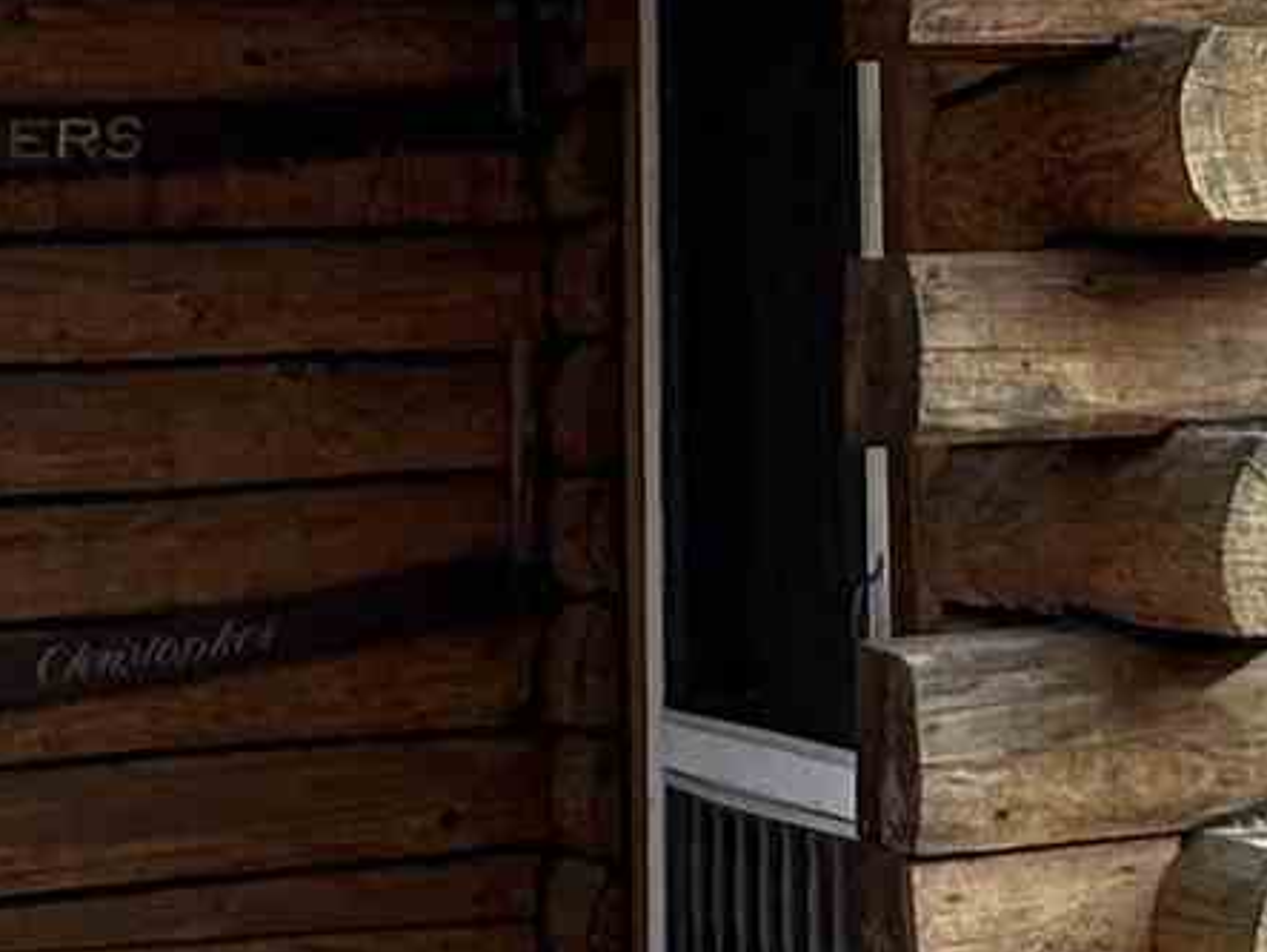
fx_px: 3553
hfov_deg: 19.5
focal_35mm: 97
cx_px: 1318
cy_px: -163
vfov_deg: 14.8
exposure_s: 1/99
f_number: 2.2
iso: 64
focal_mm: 2.22
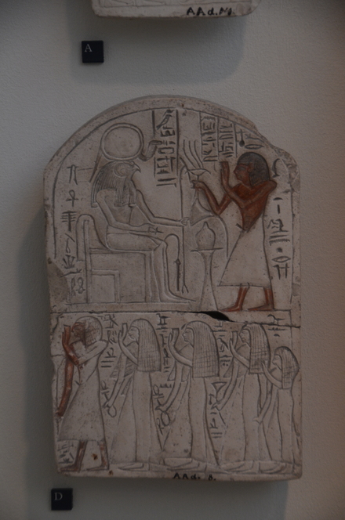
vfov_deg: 18.2
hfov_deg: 12.1
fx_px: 1624
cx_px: 172
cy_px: 260
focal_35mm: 112
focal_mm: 75
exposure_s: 1/60
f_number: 5
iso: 1000
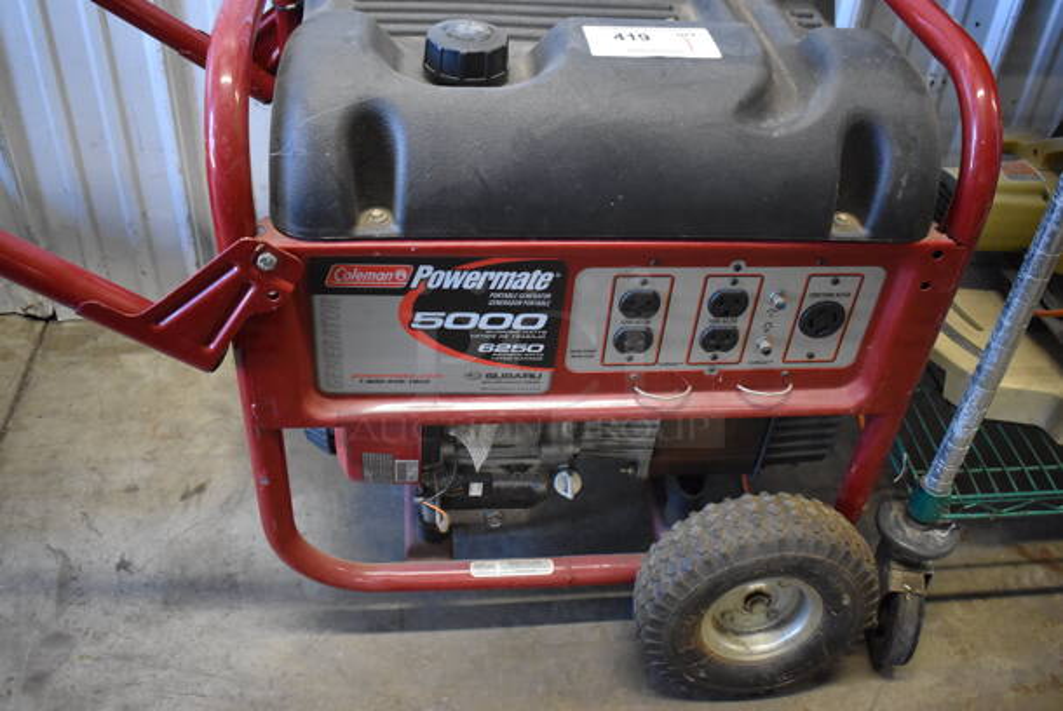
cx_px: 532
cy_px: 356
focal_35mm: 33
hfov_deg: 57.2
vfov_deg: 40.1
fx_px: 975
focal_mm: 22
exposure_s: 1/125
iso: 4000
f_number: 3.8
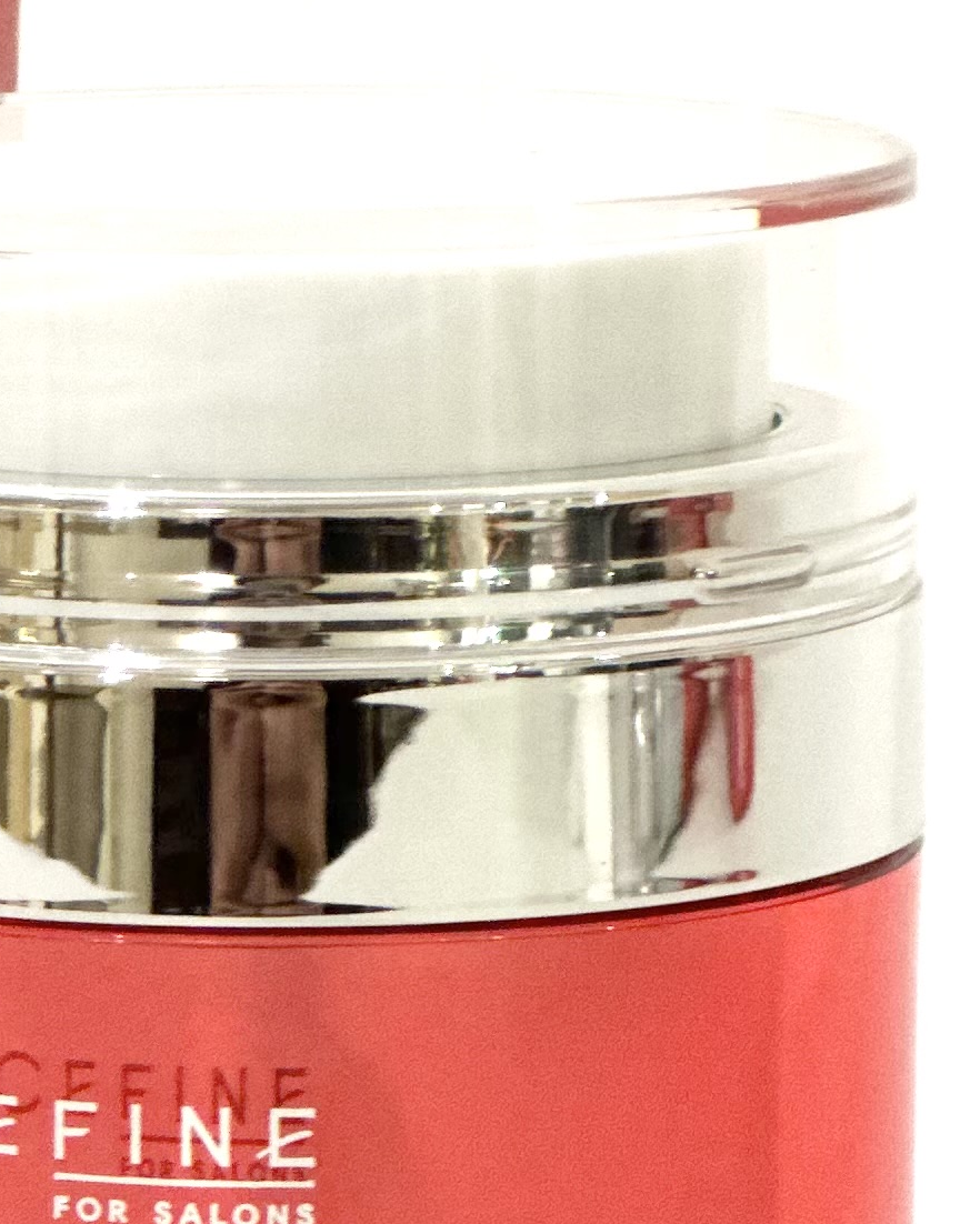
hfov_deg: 5.6
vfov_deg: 7.0
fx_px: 9967
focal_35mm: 275
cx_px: -292
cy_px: 355
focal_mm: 9
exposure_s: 1/25
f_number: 2.8
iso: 400
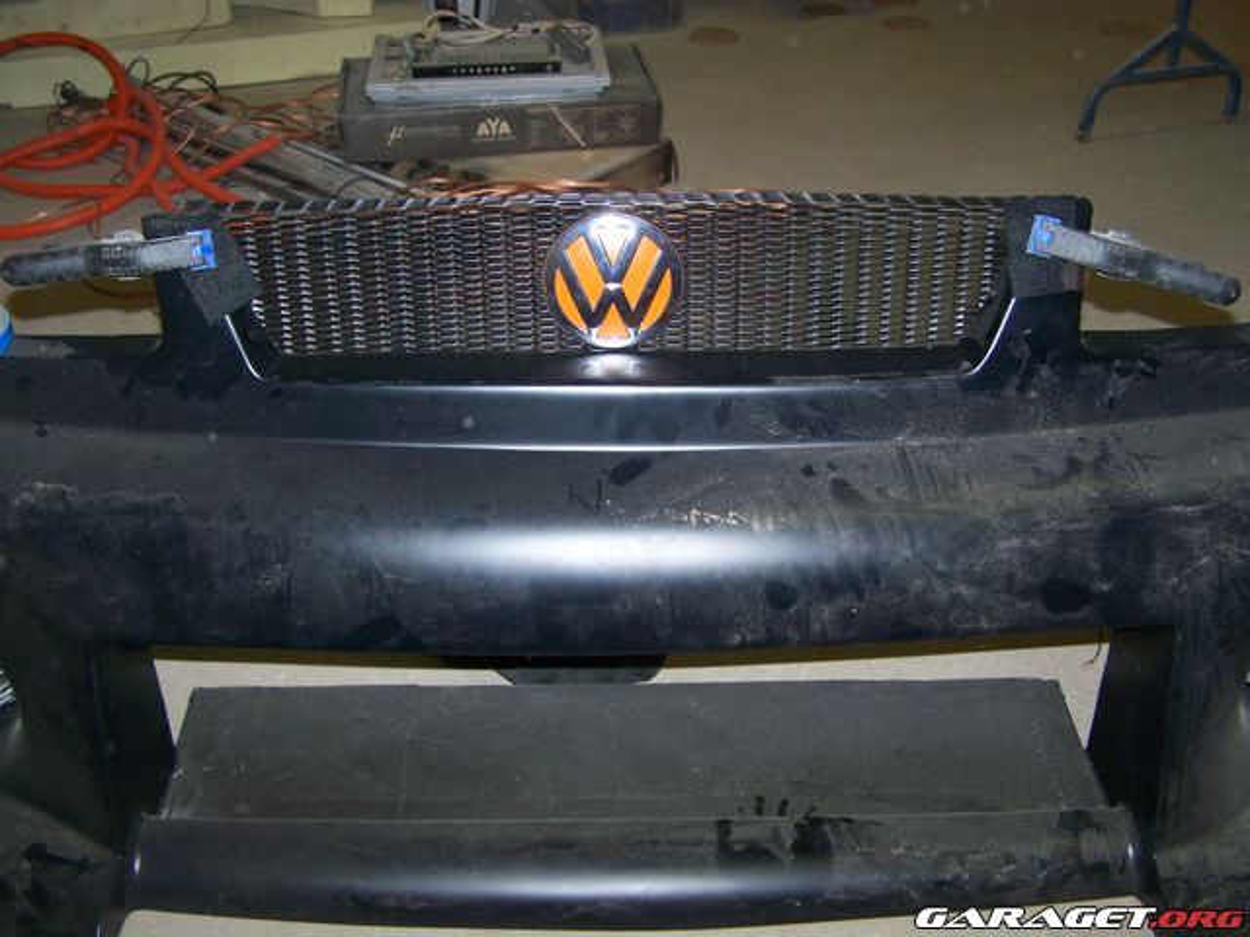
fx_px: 1372
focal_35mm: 38
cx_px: 625
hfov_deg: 49.0
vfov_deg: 37.7
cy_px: 468
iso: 80
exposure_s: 1/60
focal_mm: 6.3
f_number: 2.8
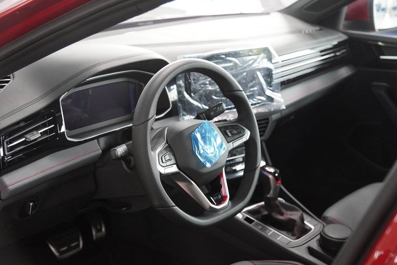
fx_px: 645
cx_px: 198
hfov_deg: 34.2
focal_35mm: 58
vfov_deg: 23.2
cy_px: 132
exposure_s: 1/160
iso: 2000
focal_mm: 39
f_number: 2.8
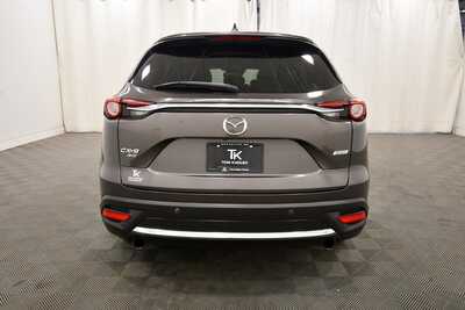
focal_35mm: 27
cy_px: 155
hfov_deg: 67.4
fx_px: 349
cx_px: 232
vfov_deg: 48.0
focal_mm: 18
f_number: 5.3
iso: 1000
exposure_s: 1/125
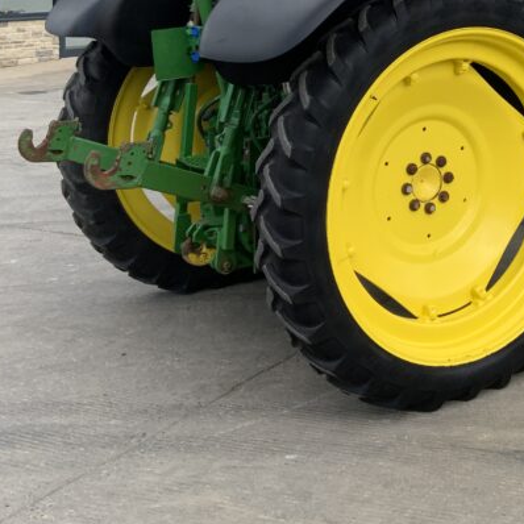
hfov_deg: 24.9
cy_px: 21
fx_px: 1130
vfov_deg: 25.1
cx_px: 516
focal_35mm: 66
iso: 16
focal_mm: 3
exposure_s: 1/883
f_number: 1.8
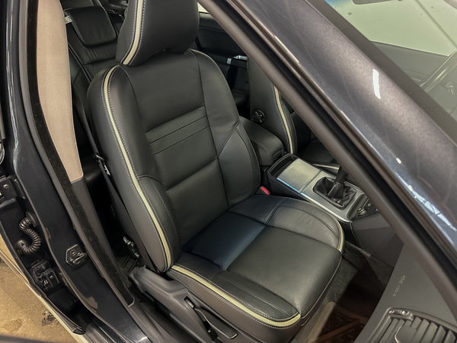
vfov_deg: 56.8
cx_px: 228
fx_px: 317
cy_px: 172
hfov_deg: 71.6
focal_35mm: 24
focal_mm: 6.86
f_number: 1.78
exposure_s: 1/33
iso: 1000
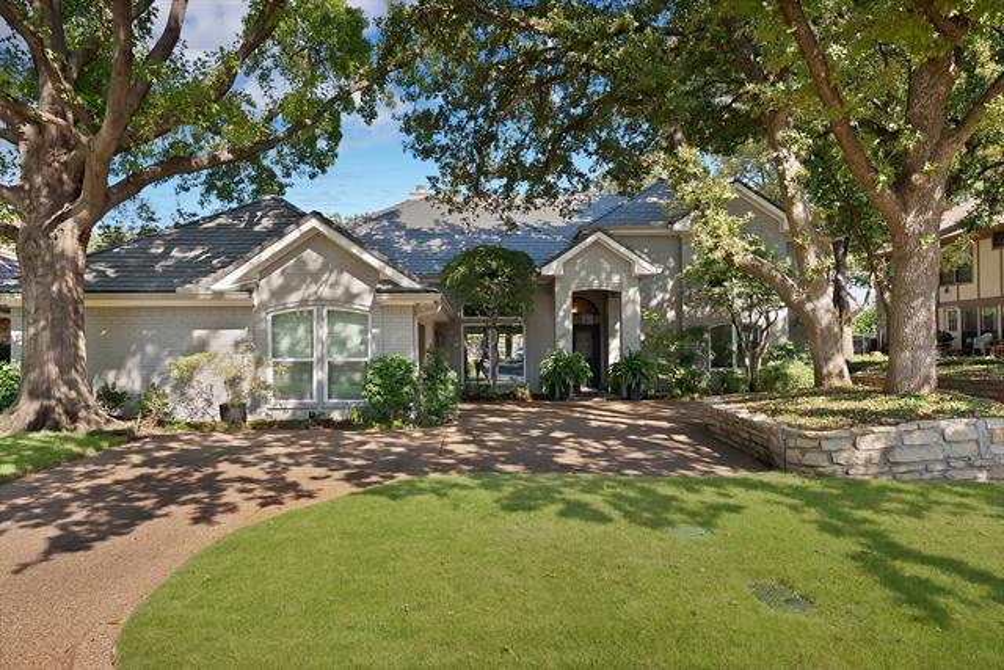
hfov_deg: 73.7
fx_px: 669
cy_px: 335
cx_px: 502
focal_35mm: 24
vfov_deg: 53.2
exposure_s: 1/125
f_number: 9
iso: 640
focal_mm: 24
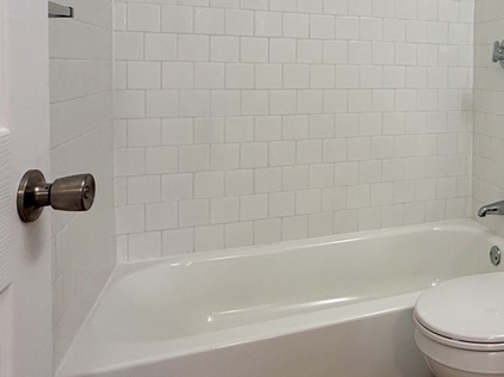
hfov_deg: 47.4
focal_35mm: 34
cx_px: 471
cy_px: 80
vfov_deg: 40.2
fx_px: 495
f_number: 2.2
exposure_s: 1/120
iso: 100
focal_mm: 2.22
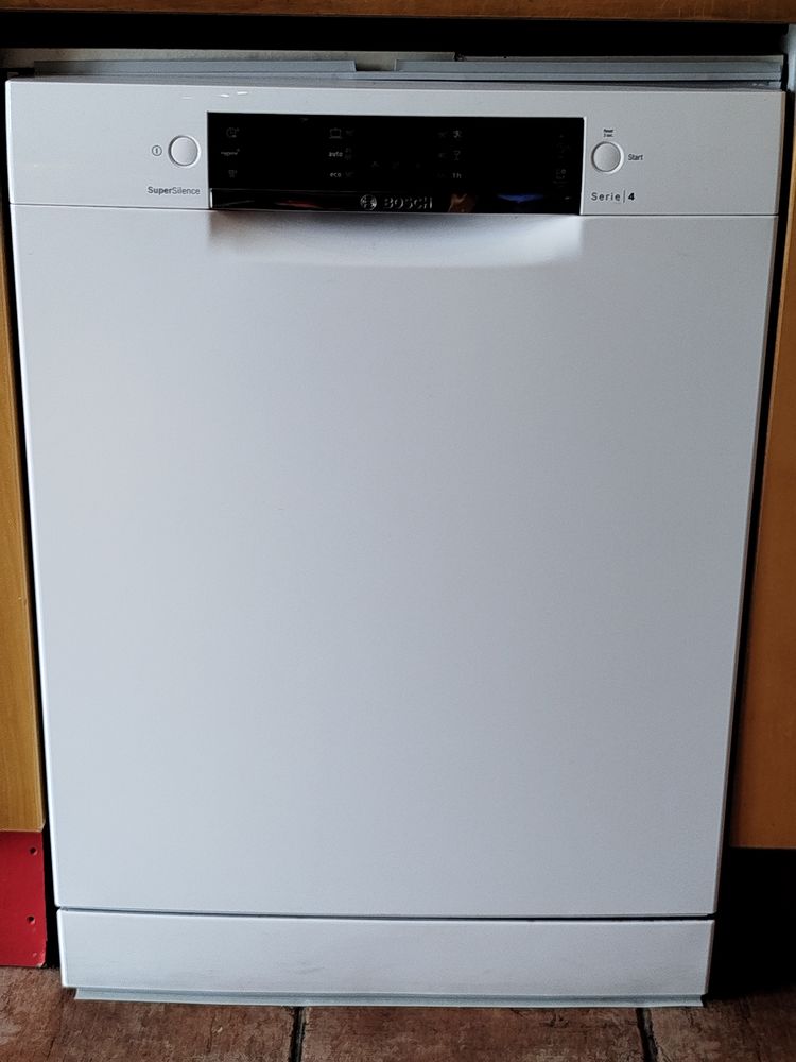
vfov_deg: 34.9
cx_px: 398
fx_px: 1686
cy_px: 531
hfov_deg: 26.6
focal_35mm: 55
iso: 80
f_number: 1.7
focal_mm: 5.31
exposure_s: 1/50
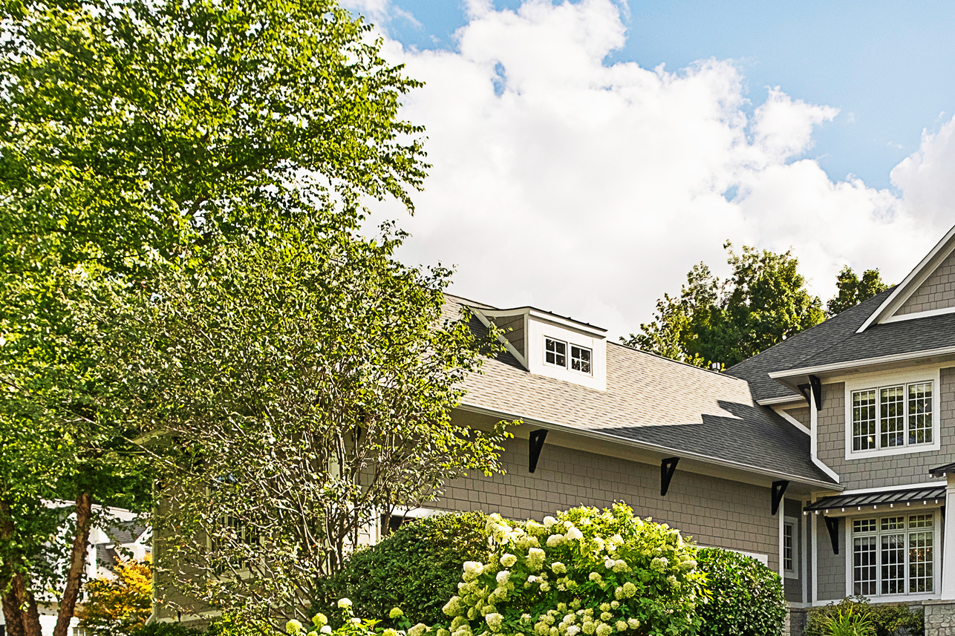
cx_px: 904
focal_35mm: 43
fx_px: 1140
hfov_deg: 41.0
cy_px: 740
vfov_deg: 27.8
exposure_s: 1/320
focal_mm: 11.9
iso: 400
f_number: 4
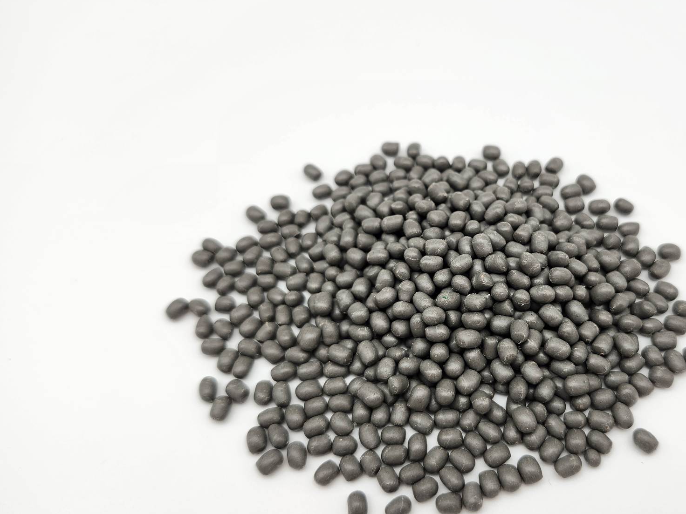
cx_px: 439
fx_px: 595
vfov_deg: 46.8
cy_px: 248
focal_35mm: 30
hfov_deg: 59.0
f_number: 1.8
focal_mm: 5.54
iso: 32
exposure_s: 1/180
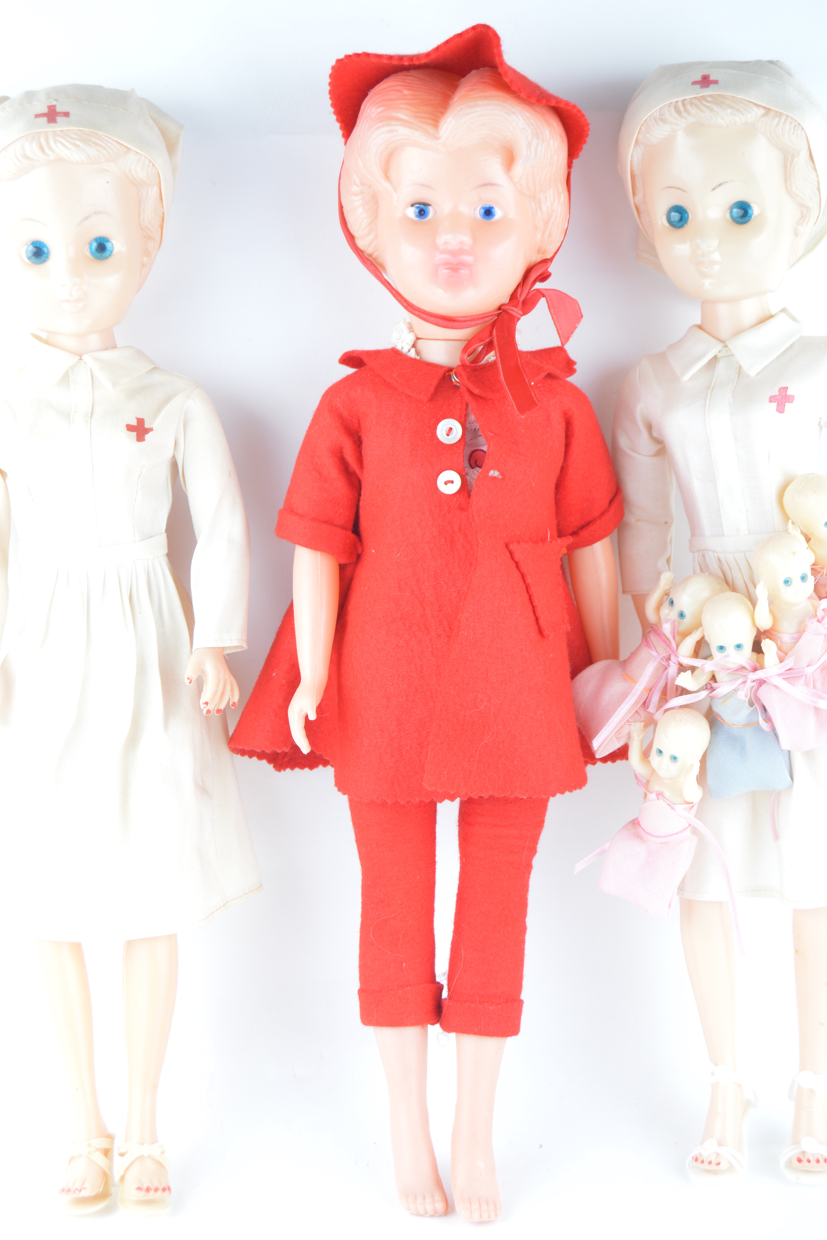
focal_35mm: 64
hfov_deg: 21.2
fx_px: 2205
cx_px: 414
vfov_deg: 31.4
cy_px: 615
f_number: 7.1
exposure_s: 1/25
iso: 100
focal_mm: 42
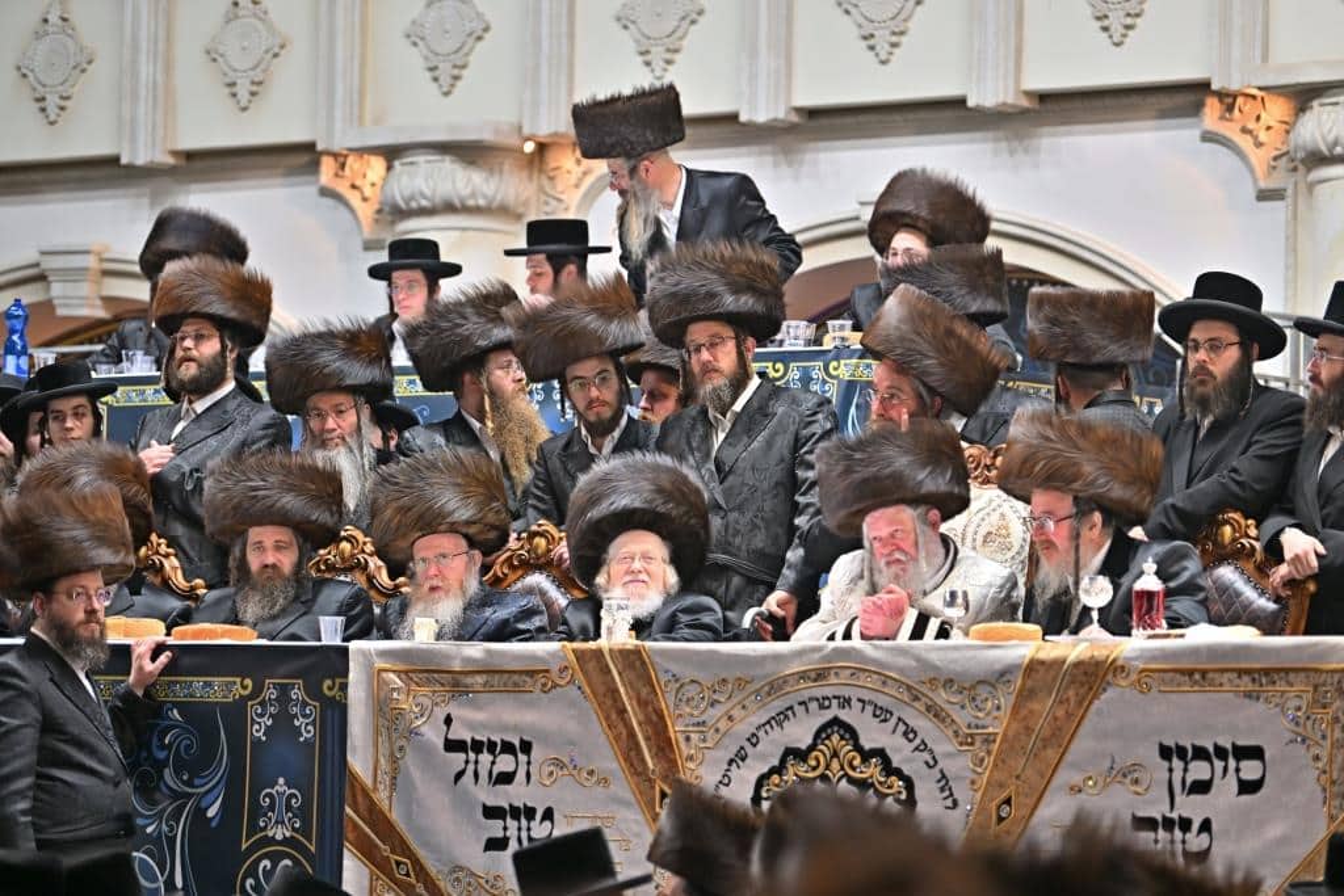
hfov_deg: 13.7
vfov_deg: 9.2
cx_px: 672
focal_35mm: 150
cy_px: 448
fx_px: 5600
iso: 640
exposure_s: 1/500
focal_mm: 150
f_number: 2.8
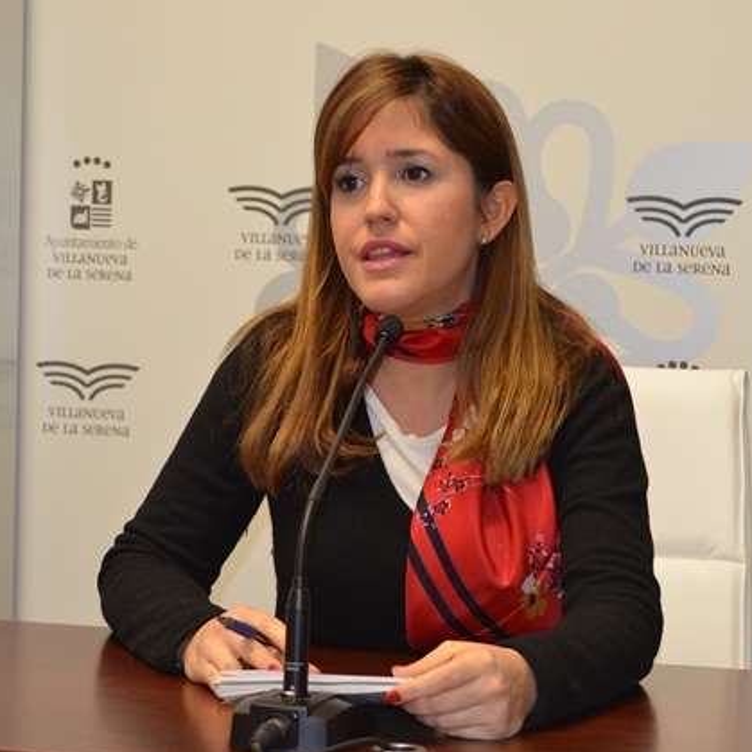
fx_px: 2482
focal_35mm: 101
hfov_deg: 17.2
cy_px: 379
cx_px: 424
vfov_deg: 17.2
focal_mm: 52
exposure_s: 1/60
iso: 900
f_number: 5.6
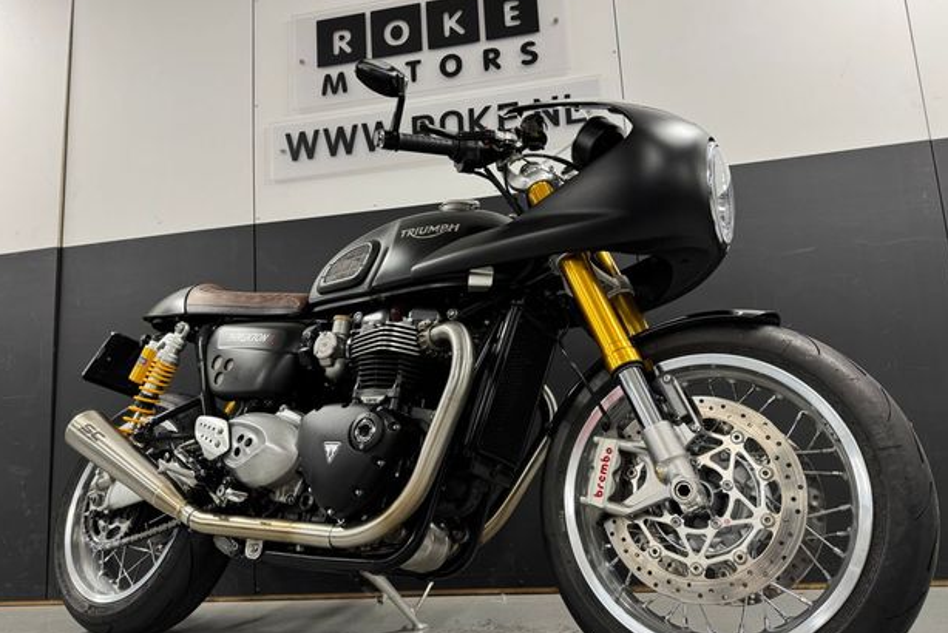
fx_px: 685
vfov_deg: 49.5
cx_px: 460
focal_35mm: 26
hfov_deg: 69.4
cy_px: 346
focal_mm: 6.76
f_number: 1.78
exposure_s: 1/50
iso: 125
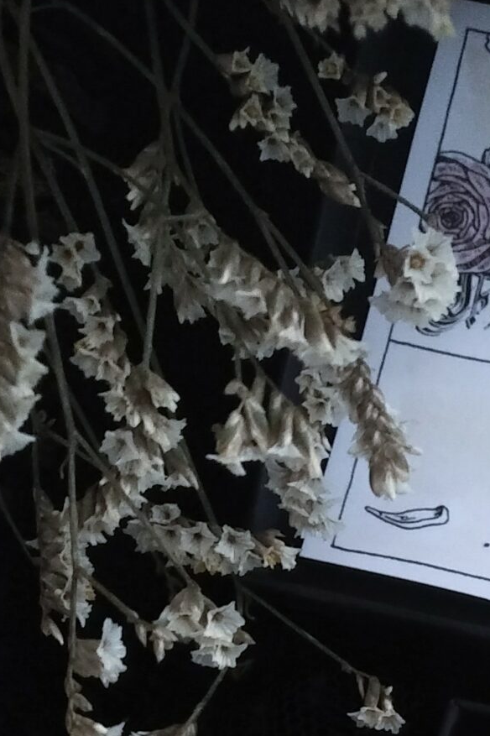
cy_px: 942
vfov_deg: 24.4
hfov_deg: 17.1
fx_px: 1491
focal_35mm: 73
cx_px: 706
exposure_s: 1/3
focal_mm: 4.52
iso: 251
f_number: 2
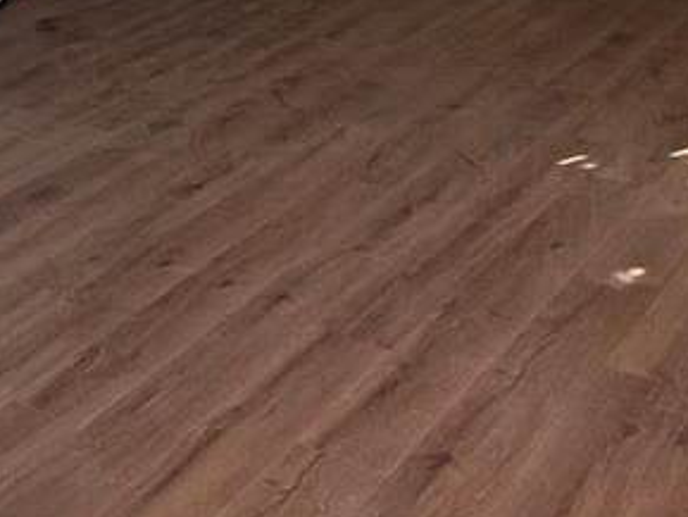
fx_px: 1233
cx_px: 283
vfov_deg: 23.2
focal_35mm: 62
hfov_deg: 31.1
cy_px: 86
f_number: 2.2
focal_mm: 2.22
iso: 80
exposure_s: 1/99
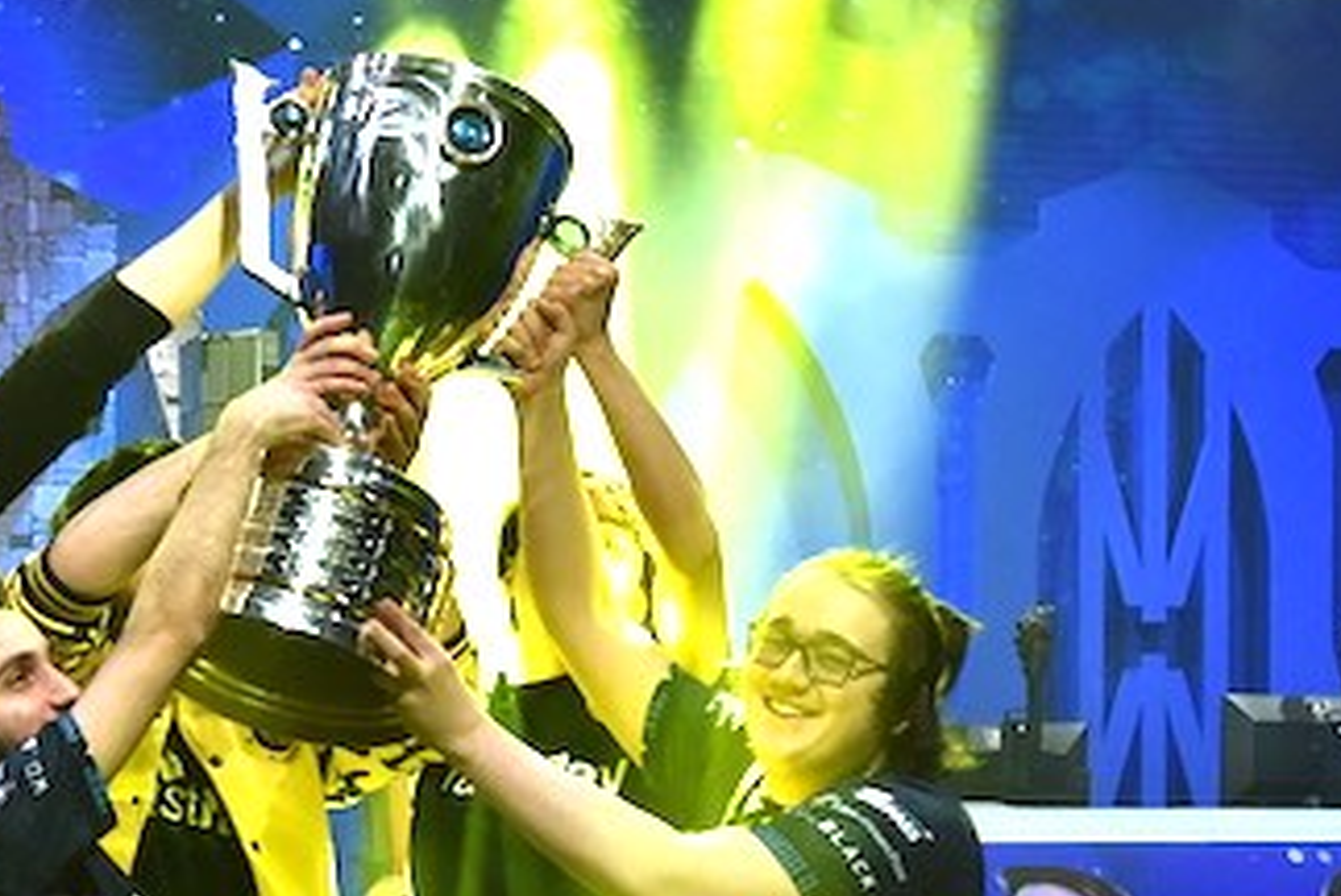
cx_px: 328
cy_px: 674
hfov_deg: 22.1
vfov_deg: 15.0
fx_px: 3393
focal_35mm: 91
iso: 2500
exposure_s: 1/160
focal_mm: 42
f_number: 5.6
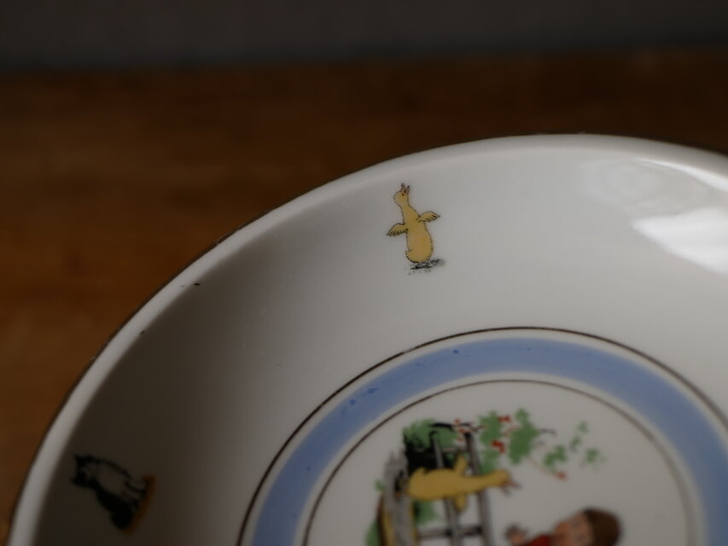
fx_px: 1052
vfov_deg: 29.1
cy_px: 273
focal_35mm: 50
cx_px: 364
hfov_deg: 38.2
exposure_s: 1/250
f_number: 2.5
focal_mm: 25
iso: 200
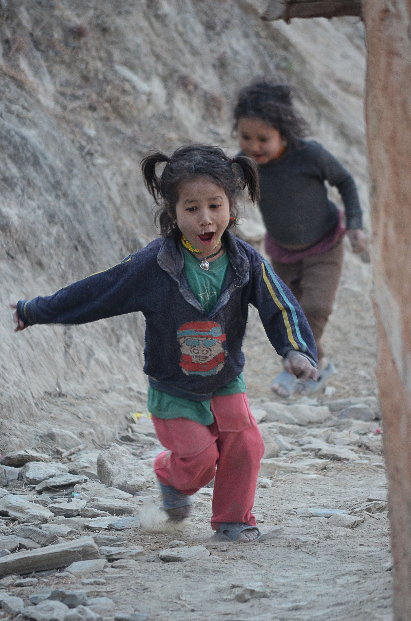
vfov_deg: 6.9
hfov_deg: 4.6
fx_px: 5160
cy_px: 310
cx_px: 206
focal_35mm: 300
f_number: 5.6
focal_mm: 200
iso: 1000
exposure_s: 1/125
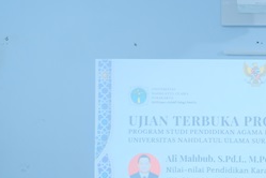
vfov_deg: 8.8
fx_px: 1130
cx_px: 285
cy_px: 222
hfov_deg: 13.2
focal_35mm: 153
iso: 1250
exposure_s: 1/125
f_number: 2.5
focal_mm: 35
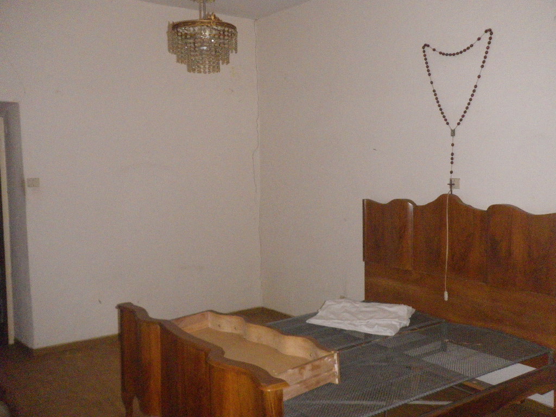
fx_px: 562
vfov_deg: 40.7
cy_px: 208
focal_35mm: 35
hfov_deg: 52.6
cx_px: 278
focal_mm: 6.2
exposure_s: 1/60
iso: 500
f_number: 3.8
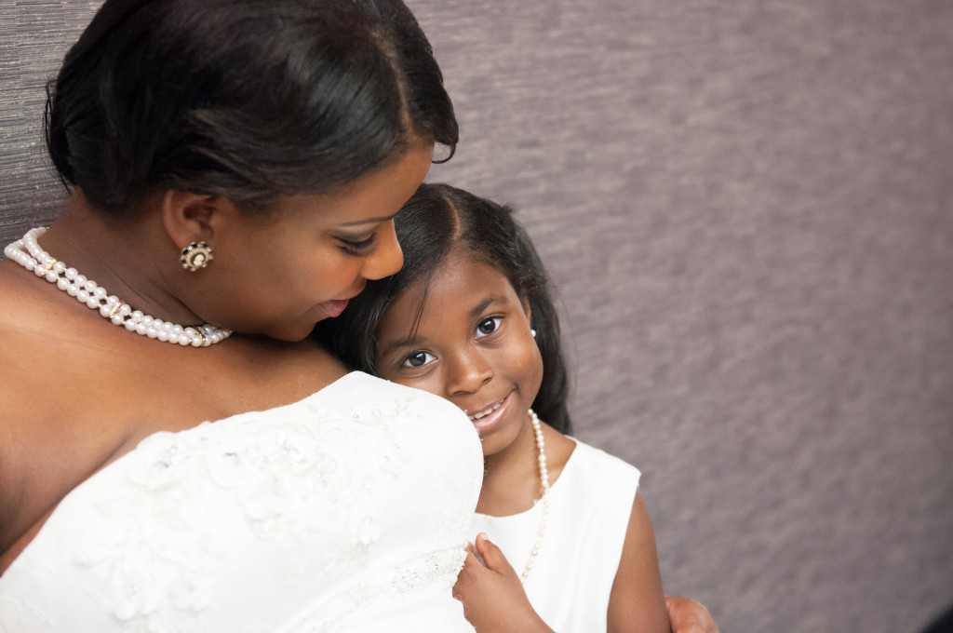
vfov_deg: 20.1
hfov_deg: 29.9
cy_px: 316
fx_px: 1785
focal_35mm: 68
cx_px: 476
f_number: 2.8
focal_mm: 45
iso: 2500
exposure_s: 1/100
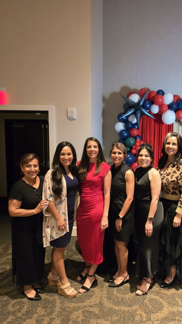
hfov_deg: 43.8
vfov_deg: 71.9
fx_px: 223
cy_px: 166
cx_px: 120
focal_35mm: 26
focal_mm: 6.5
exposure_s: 1/60.2
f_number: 1.4
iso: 1000
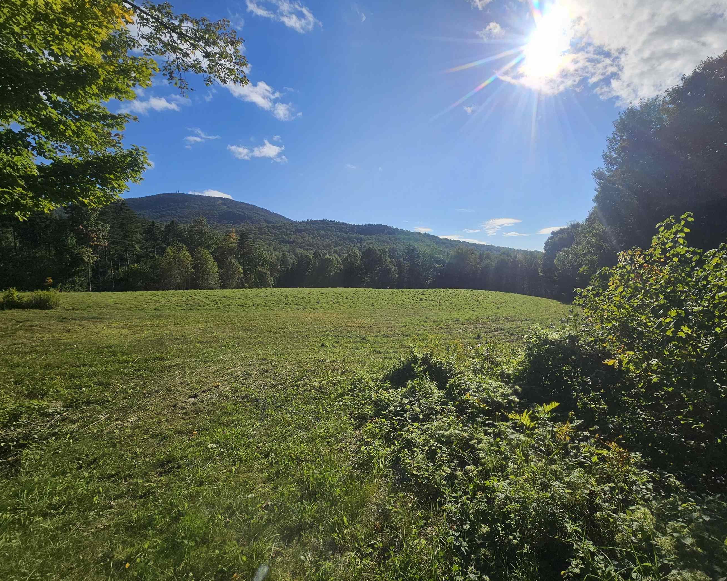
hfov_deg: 96.4
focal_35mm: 15
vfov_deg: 84.0
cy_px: 291
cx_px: 406
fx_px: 323
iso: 50
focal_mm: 2.2
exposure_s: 1/4717
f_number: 2.2
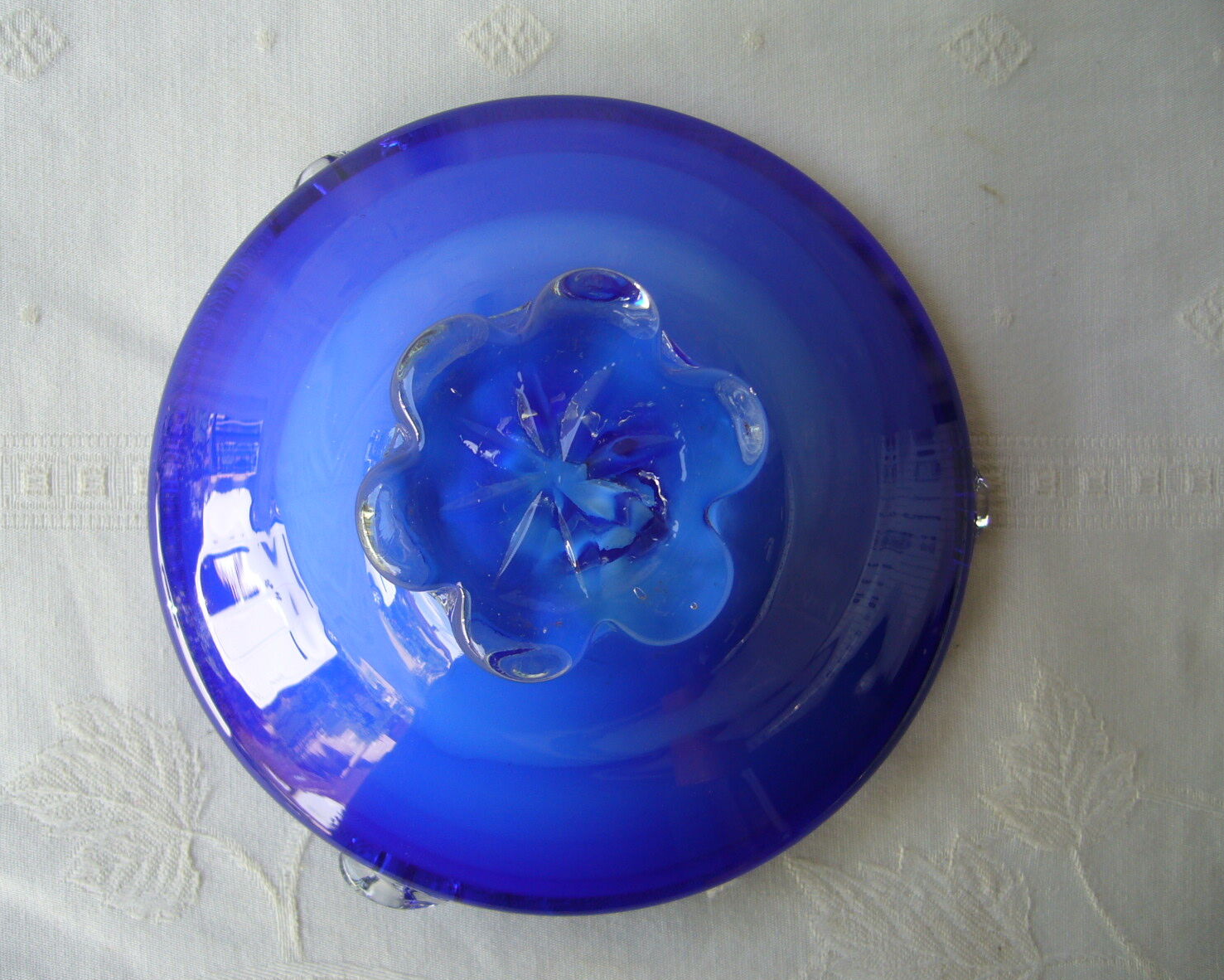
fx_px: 1341
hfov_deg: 49.0
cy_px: 492
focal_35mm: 37
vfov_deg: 40.1
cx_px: 569
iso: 80
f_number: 2.8
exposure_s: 1/80
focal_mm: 5.8
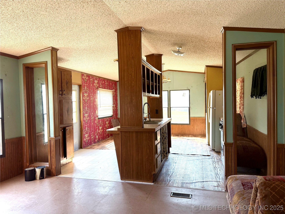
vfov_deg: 56.8
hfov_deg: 71.6
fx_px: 198
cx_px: 142
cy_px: 107
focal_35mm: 24
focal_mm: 6.76
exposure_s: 1/234
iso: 125
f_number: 1.78
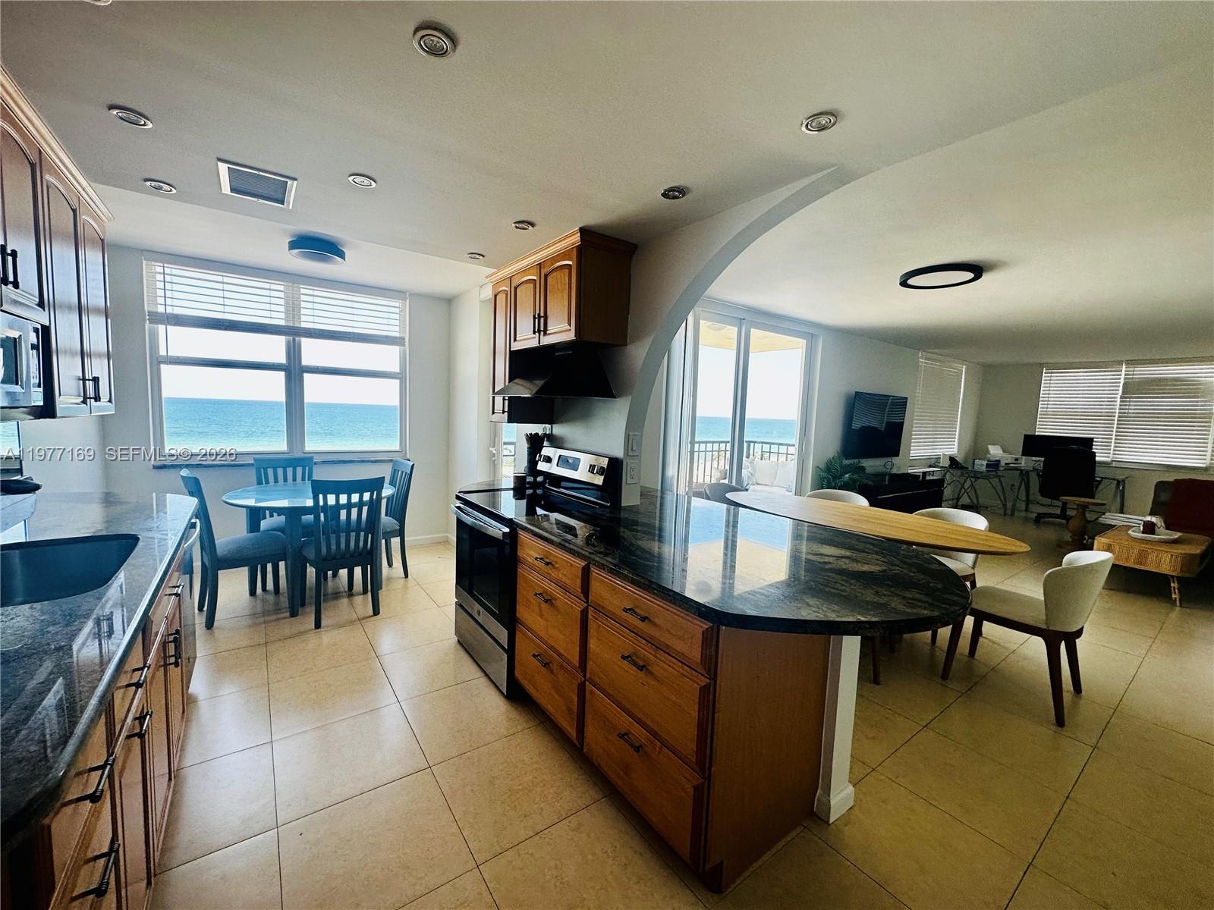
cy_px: 455
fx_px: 491
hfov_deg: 102.1
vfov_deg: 85.7
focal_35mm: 14
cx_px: 607
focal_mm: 2.22
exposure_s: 1/120
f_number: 2.2
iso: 64
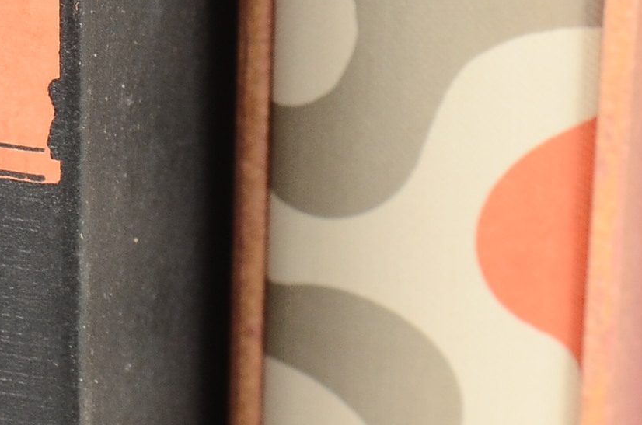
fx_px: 6571
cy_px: -495
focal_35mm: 369
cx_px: 546
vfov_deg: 3.7
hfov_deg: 5.6
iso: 320
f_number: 11
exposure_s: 1/80
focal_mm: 55
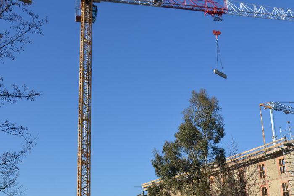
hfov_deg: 59.5
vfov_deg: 41.7
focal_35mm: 32
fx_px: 257
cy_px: 98
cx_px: 147
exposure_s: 1/250
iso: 100
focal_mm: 21
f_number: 8
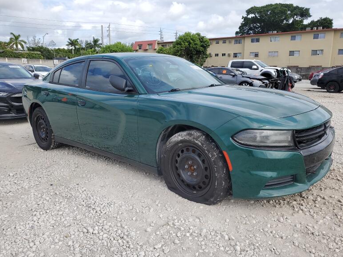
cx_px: 178
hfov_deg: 65.3
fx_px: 268
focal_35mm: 27
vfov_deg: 51.4
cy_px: 129
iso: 50
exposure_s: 1/1667
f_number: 1.5
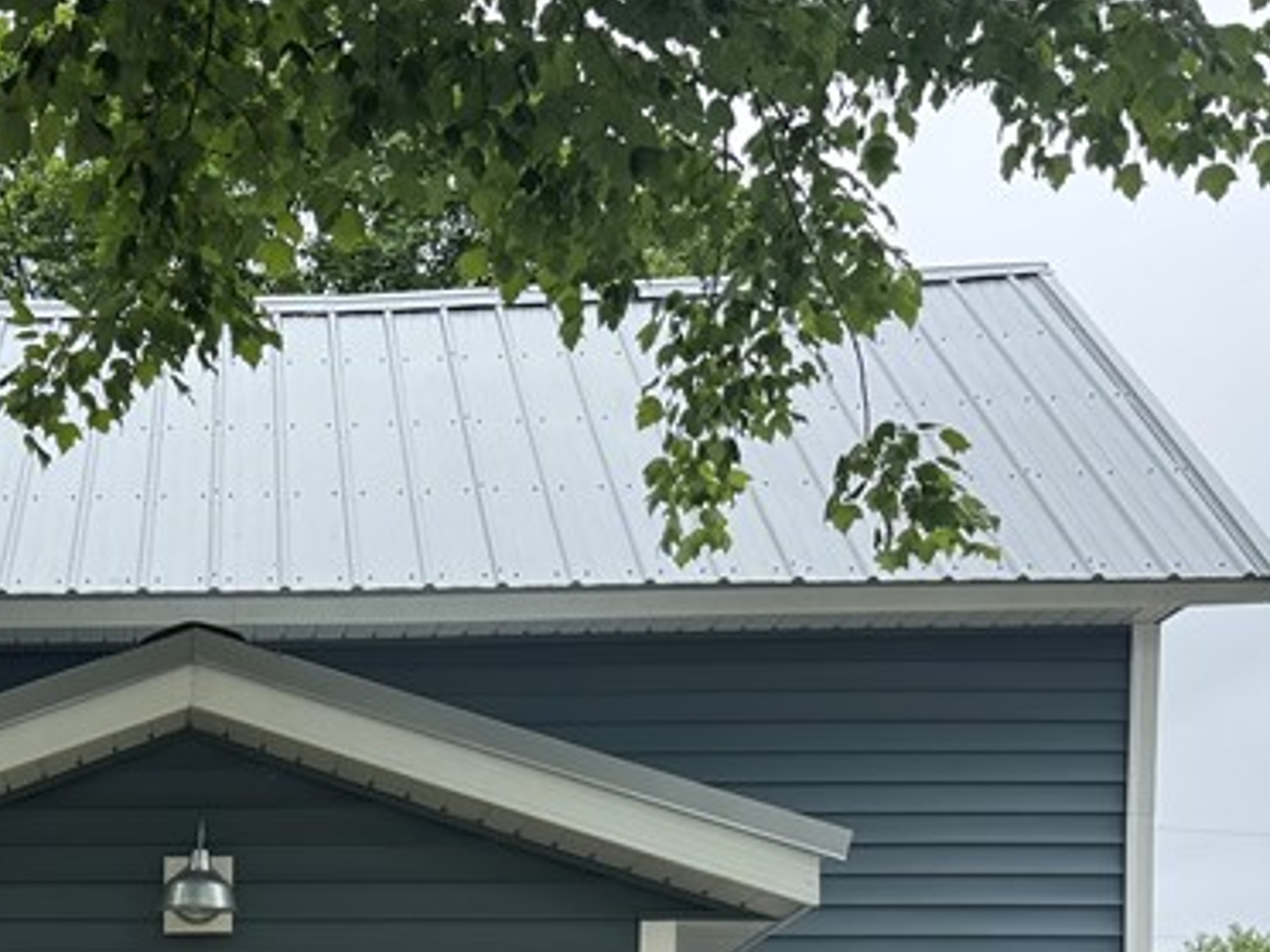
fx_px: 2421
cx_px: 58
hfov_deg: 28.0
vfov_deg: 20.3
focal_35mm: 66
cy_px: 1239
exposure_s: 1/1076
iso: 80
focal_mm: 6.76
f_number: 1.78
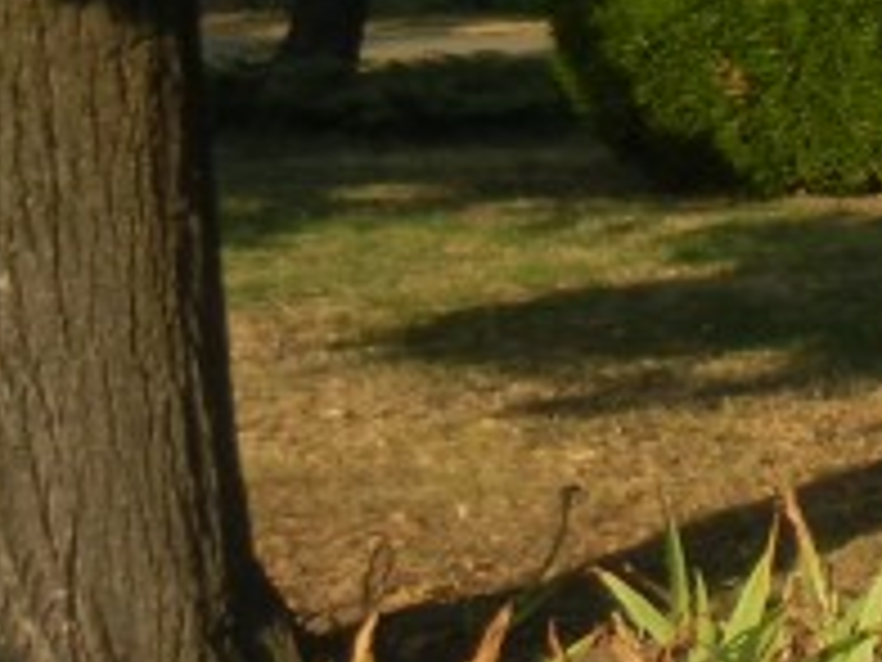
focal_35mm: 157
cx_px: 2174
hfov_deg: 10.6
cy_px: 108
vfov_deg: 9.4
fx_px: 4000
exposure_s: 1/1014
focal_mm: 5.4
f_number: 3.5
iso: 160
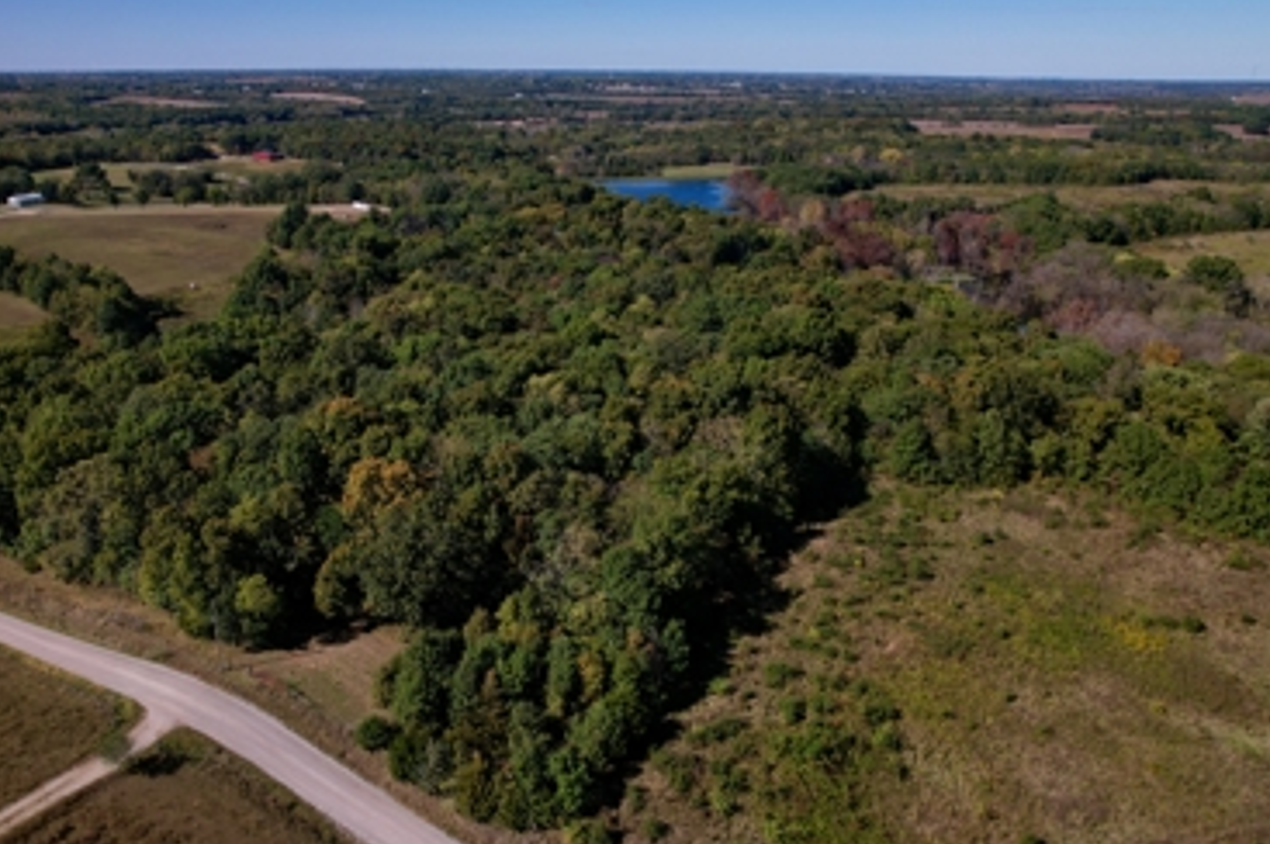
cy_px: 387
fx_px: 952
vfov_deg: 47.8
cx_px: 512
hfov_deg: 66.8
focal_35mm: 27
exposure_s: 1/100
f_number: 2.8
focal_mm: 8.38
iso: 100
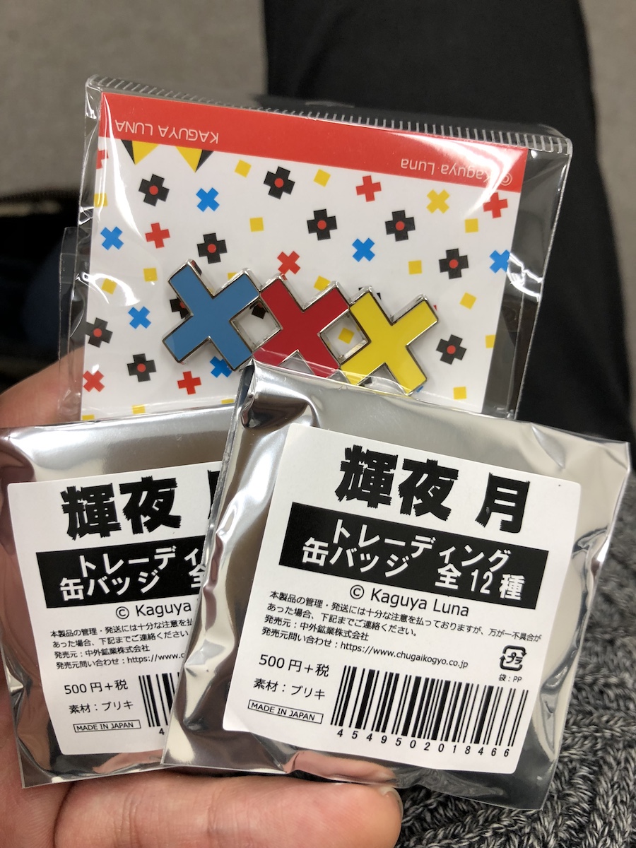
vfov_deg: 63.4
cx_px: 318
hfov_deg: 49.7
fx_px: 686
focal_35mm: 28
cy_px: 424
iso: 25
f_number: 1.8
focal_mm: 3.99
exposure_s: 1/33
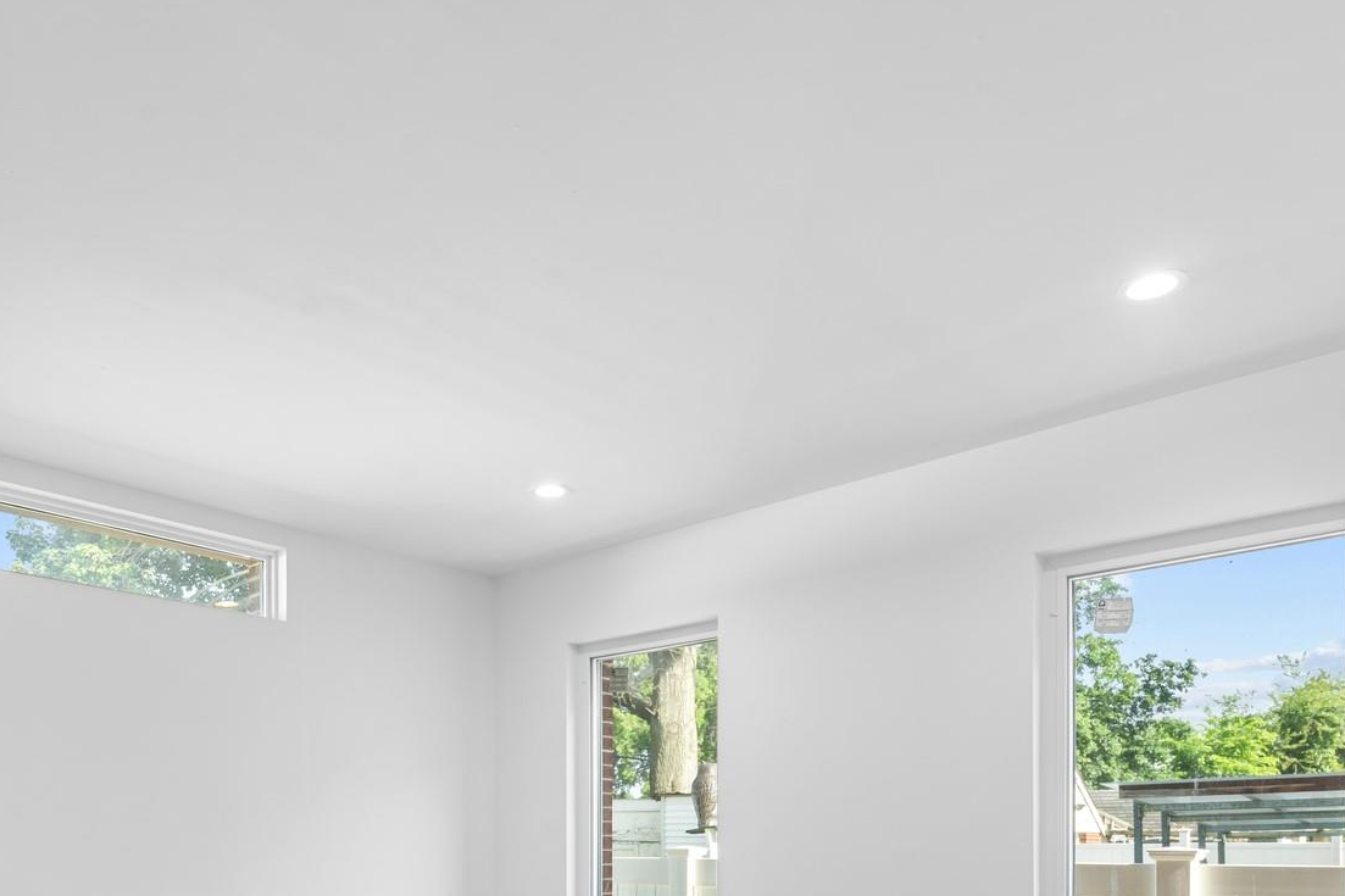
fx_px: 971
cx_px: 579
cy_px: 816
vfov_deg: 44.8
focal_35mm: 26
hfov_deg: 69.1
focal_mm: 14
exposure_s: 1/3
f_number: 10
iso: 200
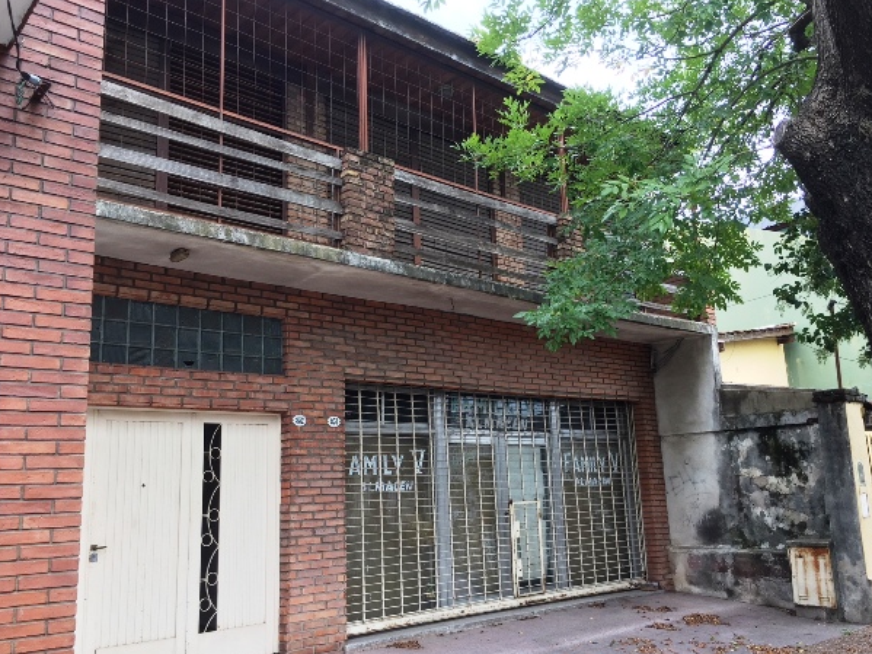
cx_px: 450
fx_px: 781
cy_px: 336
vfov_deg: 45.4
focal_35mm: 31
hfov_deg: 58.3
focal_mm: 4.15
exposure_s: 1/139
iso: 32
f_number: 2.2
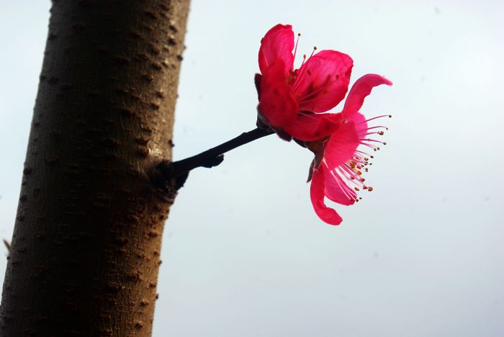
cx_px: 252
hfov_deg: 24.7
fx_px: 1149
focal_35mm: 82
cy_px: 168
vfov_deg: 16.7
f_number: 9.5
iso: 100
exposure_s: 1/350
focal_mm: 55
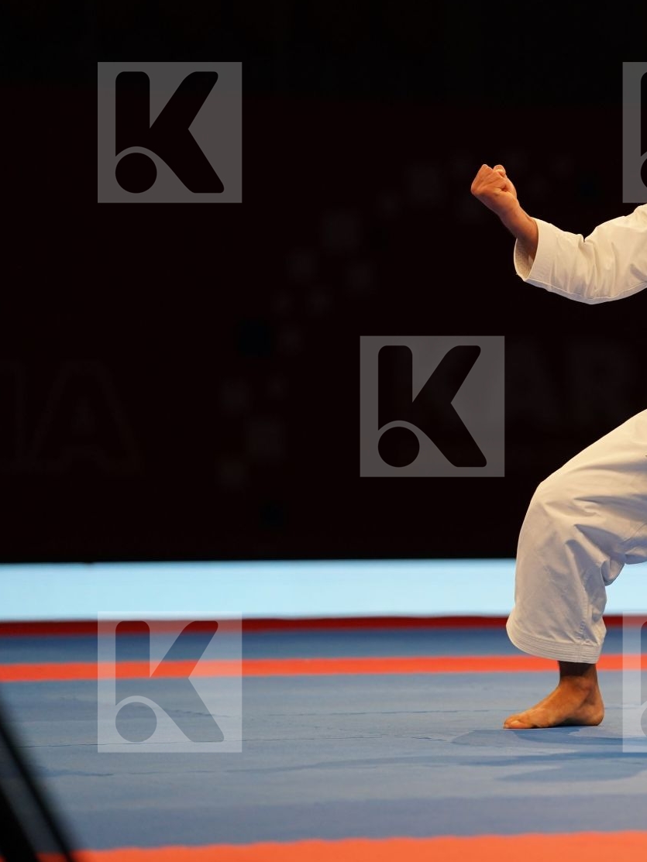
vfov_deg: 7.4
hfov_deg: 5.5
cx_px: 695
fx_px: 6702
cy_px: 407
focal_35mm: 269
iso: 1000
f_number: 2.8
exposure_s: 1/500
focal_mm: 173
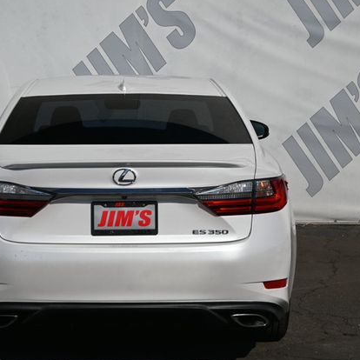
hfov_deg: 18.7
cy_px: 182
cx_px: 125
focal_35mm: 93
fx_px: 1090
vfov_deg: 18.8
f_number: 8
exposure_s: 1/500
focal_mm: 47
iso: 100
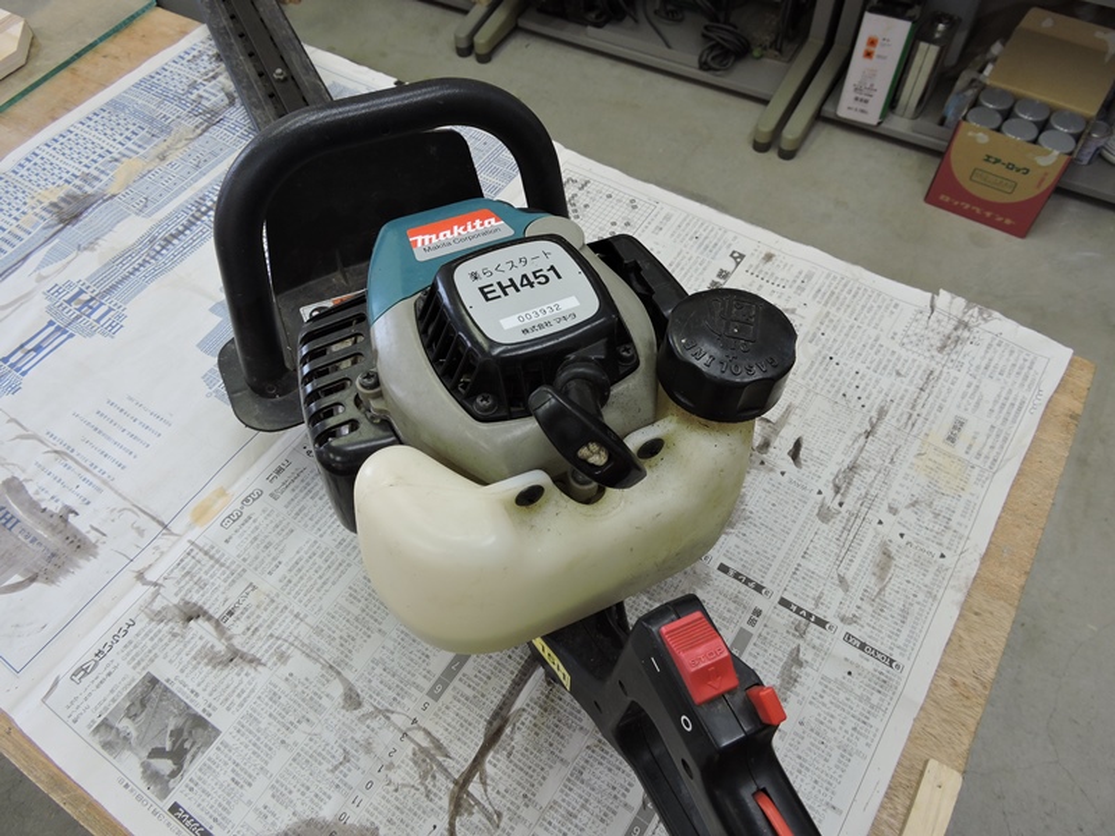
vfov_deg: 56.8
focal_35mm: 24
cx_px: 558
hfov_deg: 71.6
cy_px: 418
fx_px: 773
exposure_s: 1/30
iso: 100
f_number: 3.3
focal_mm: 4.3
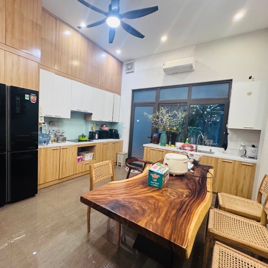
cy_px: 136
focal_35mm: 17
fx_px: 149
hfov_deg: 83.7
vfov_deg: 84.0
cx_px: 122
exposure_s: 1/50
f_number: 2.2
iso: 200
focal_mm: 2.22
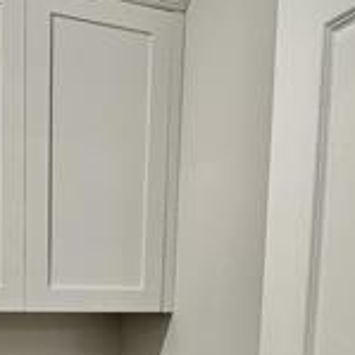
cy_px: 372
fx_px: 615
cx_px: 122
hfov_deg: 32.0
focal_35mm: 53
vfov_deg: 29.6
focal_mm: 2.22
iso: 250
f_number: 2.2
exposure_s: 1/120
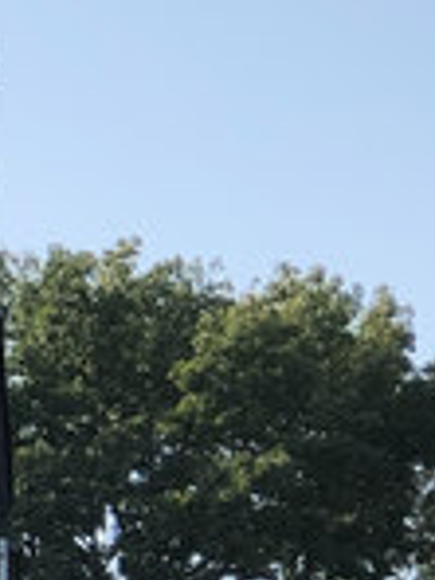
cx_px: -690
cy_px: 698
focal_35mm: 358
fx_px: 5998
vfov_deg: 5.5
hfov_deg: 4.1
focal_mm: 6.6
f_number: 2.8
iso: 20
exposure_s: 1/607
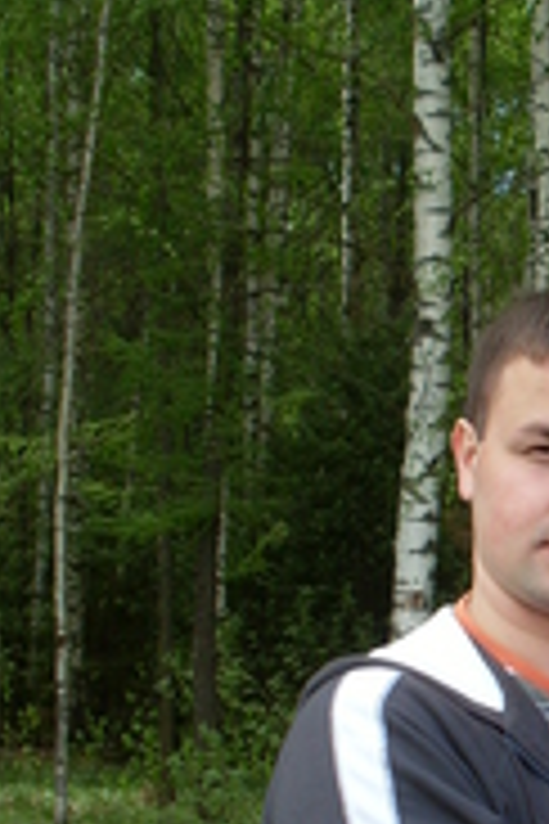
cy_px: 657
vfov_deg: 20.8
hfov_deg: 13.8
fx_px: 2219
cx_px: 621
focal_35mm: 97
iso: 80
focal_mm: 6.3
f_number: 7.7
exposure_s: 1/60
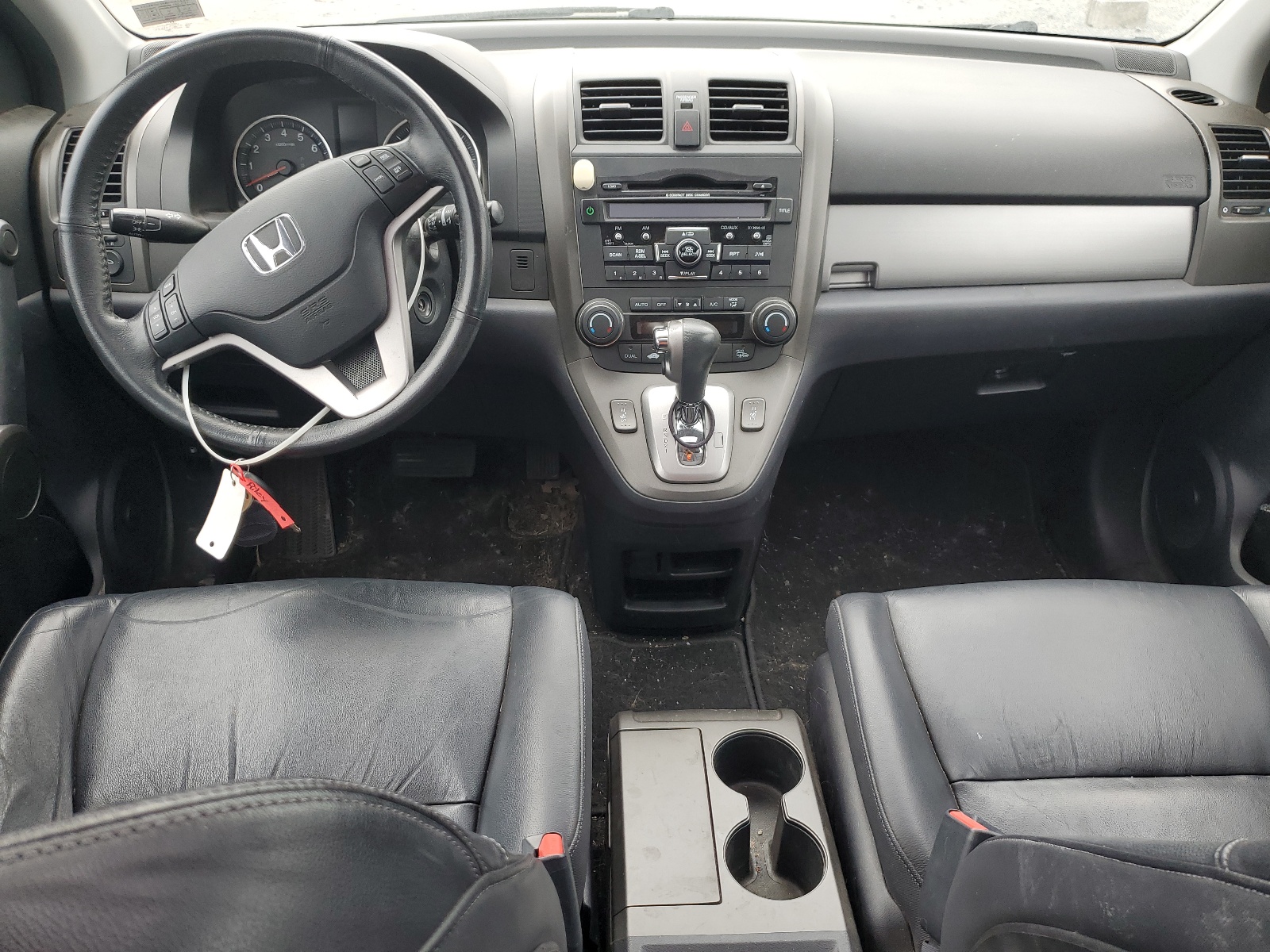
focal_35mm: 26
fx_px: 954
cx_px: 635
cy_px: 476
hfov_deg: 67.3
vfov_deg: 53.1
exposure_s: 1/128
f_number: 1.5
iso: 50
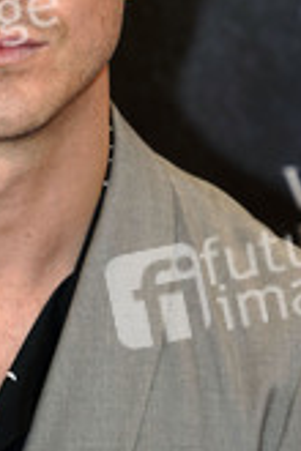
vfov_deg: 6.7
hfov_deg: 4.5
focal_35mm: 306
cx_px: -3
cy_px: 148
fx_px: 3837
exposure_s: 1/160
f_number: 5.6
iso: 640
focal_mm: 126
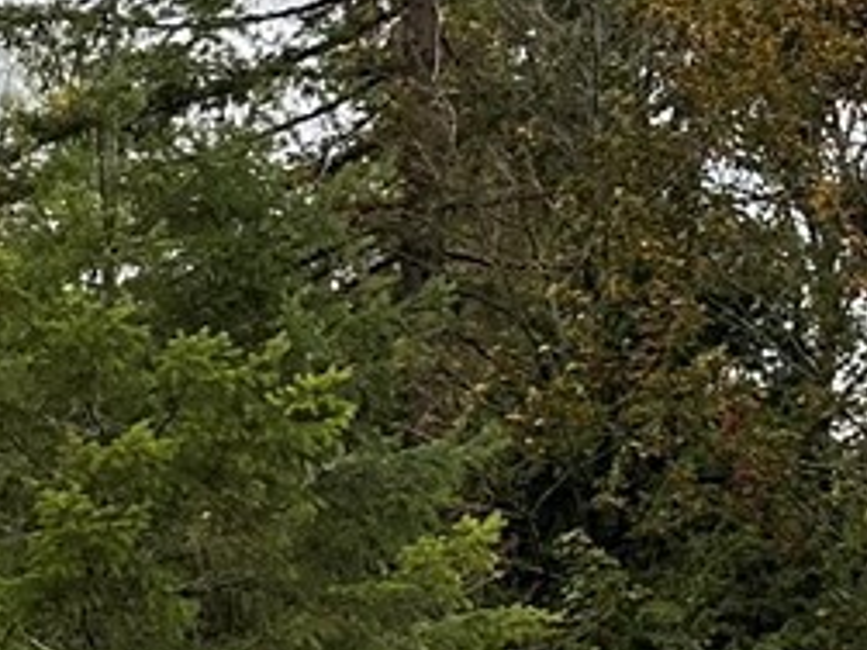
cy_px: 785
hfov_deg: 11.3
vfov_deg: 9.6
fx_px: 3830
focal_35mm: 153
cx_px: -1005
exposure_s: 1/435
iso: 80
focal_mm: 6.86
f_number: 1.78
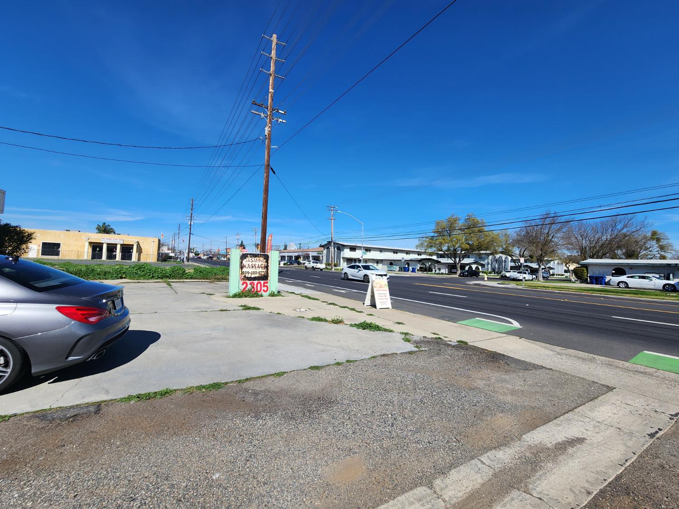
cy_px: 254
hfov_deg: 106.2
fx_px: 255
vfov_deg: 89.9
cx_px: 340
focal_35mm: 13
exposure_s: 1/2470
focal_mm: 2.2
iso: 50
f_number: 2.2
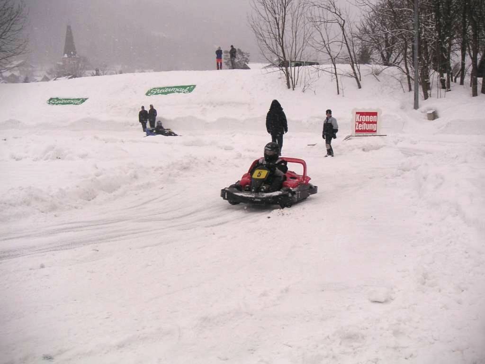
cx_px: 242
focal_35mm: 48
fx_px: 673
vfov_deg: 30.3
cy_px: 182
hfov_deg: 39.7
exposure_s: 1/250
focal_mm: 7.5
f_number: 6.7
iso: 50
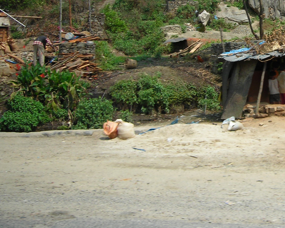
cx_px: 265
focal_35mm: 72
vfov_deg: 20.9
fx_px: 607
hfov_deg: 25.5
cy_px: 37
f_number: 3.2
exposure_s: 1/472
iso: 50
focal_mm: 6.3
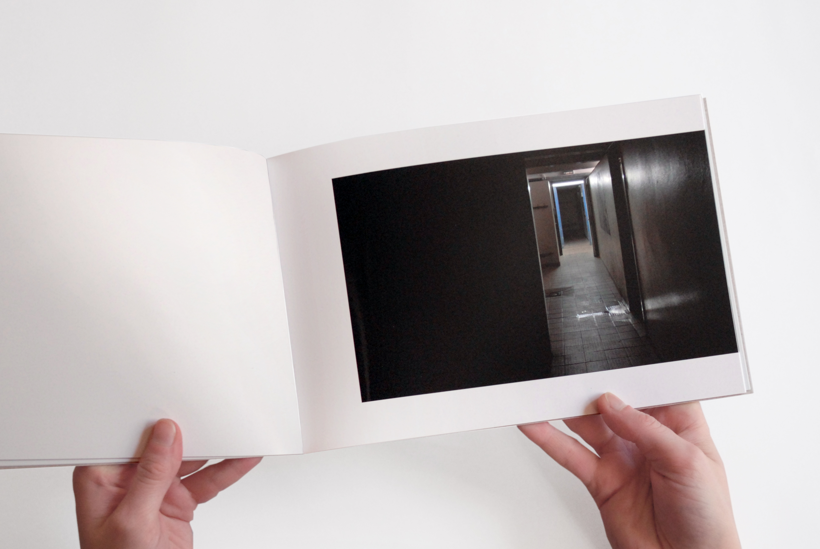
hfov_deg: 35.0
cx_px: 410
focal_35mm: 57
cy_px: 274
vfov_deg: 23.8
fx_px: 1300
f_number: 5
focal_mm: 38
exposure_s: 1/50
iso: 800
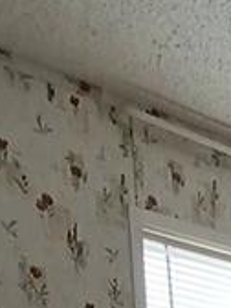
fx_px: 827
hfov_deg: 13.9
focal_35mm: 93
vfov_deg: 16.0
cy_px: 629
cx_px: 433
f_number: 2.2
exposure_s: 1/100
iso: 64
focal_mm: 1.42
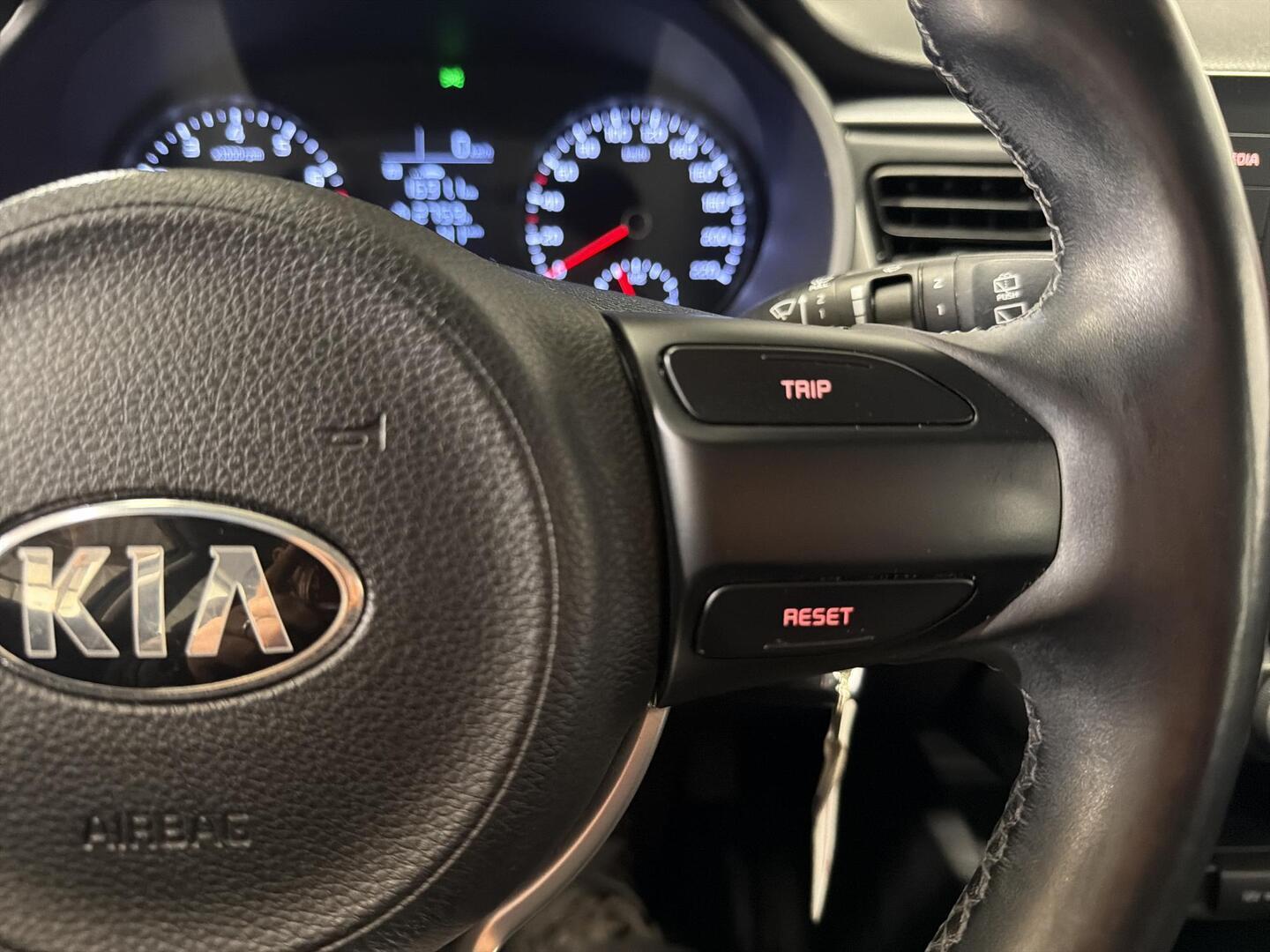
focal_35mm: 24
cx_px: 635
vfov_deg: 56.8
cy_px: 476
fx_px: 881
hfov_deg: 71.6
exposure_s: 1/33
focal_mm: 6.76
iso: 800
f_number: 1.78
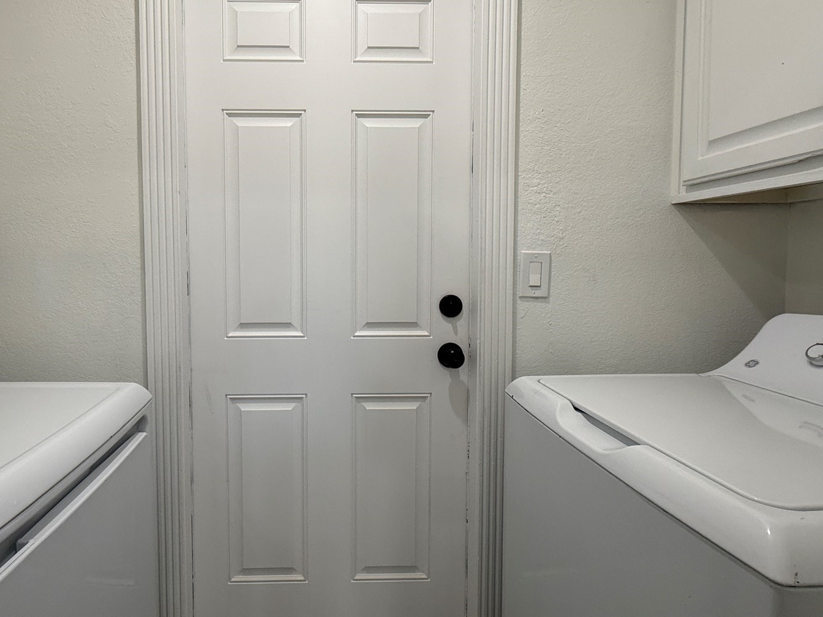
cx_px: 326
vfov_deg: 65.8
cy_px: 280
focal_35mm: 20
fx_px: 476
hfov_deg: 80.7
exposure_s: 1/120
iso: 125
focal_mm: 2.22
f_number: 2.2
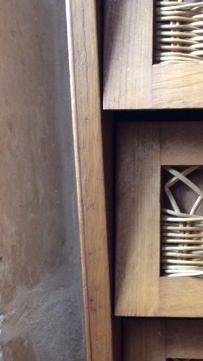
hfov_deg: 15.1
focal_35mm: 78
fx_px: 746
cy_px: 369
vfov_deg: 25.7
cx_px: 221
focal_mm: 3.3
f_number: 2.4
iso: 40
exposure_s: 1/33
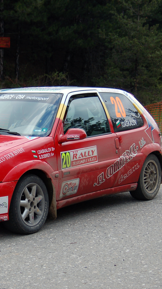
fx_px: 726
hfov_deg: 12.7
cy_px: 144
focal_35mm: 95
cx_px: 32
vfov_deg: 22.5
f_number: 4
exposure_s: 1/1000
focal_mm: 40
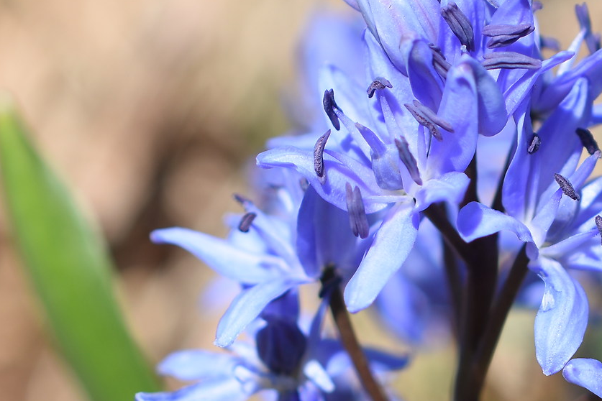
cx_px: 596
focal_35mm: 172
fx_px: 2876
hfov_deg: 11.8
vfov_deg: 7.9
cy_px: 474
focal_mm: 40
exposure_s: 1/640
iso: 100
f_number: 5
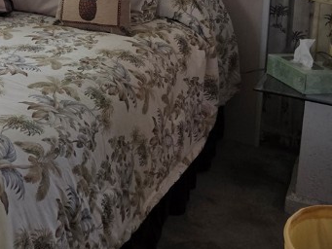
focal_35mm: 69
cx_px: -128
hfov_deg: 23.9
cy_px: -42
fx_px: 662
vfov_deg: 20.1
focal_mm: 6.3
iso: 160
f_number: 1.7
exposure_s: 1/180
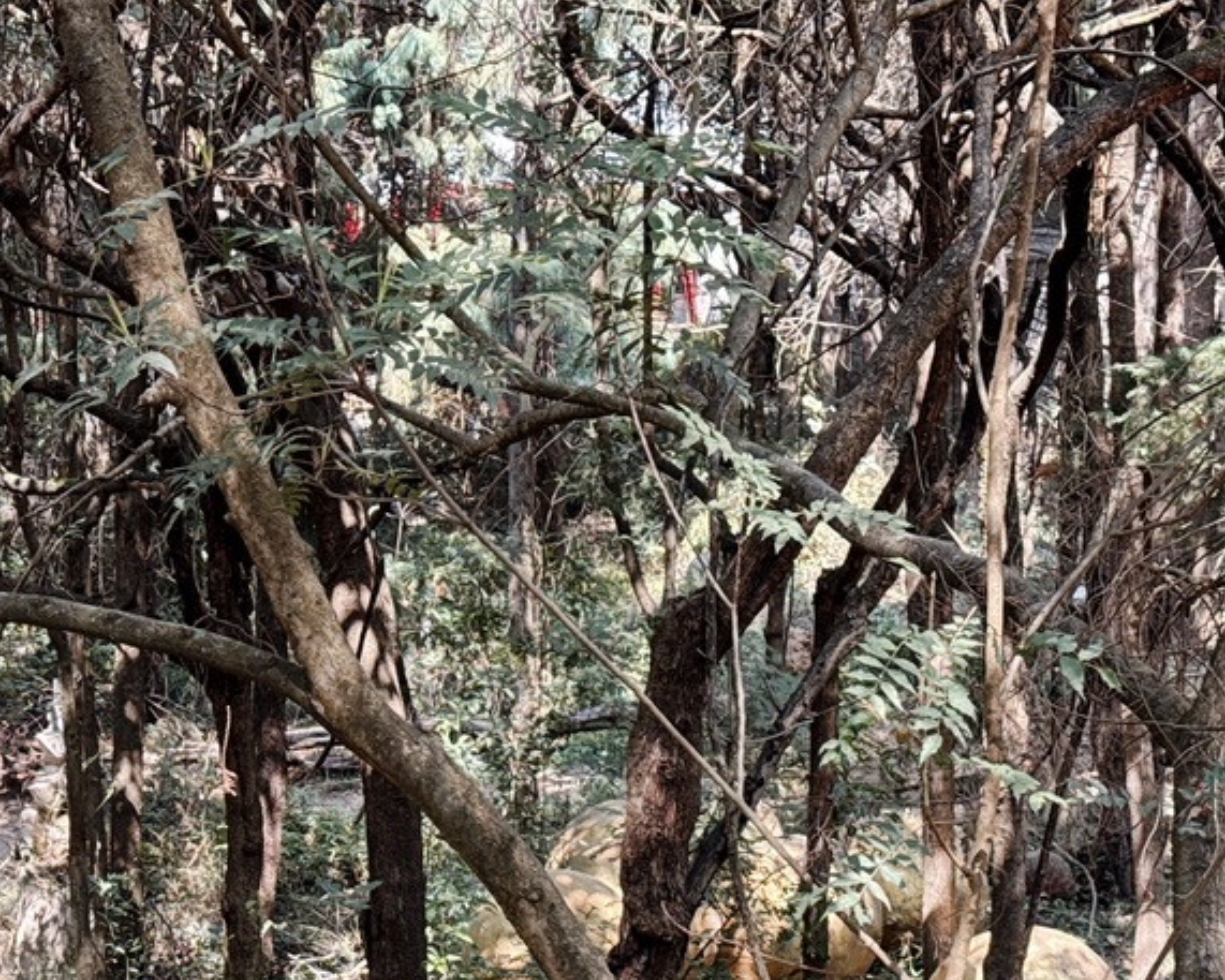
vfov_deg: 18.2
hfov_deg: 22.6
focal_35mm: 84
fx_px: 3046
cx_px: 326
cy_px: 744
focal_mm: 6.76
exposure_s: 1/133
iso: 50
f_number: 1.78
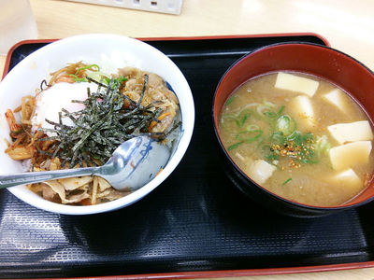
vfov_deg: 46.8
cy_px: 140
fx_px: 324
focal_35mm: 30
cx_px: 187
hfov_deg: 60.0
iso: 50
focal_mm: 4.06
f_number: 1.94
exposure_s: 1/60
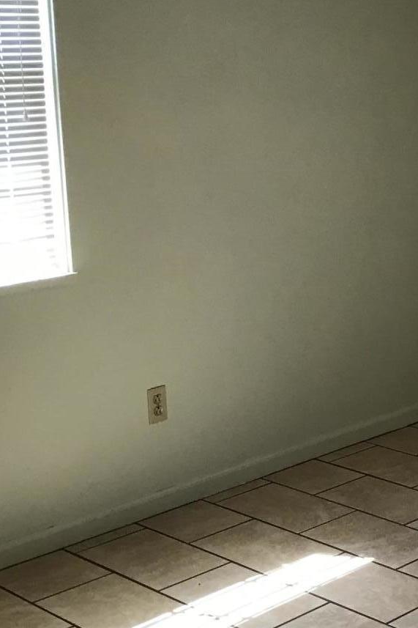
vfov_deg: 29.7
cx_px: 430
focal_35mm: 68
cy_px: 294
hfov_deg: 19.4
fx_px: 1185
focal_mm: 3.99
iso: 40
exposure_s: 1/20
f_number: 1.8
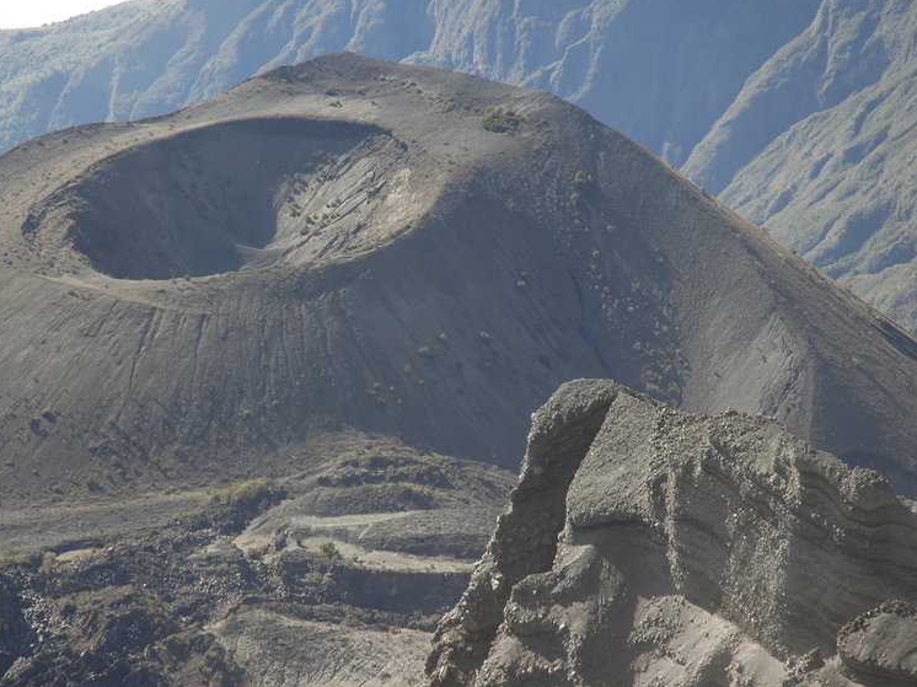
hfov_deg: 17.1
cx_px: 415
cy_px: 341
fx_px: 3045
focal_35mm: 115
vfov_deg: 12.9
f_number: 6.3
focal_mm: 70
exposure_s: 1/200
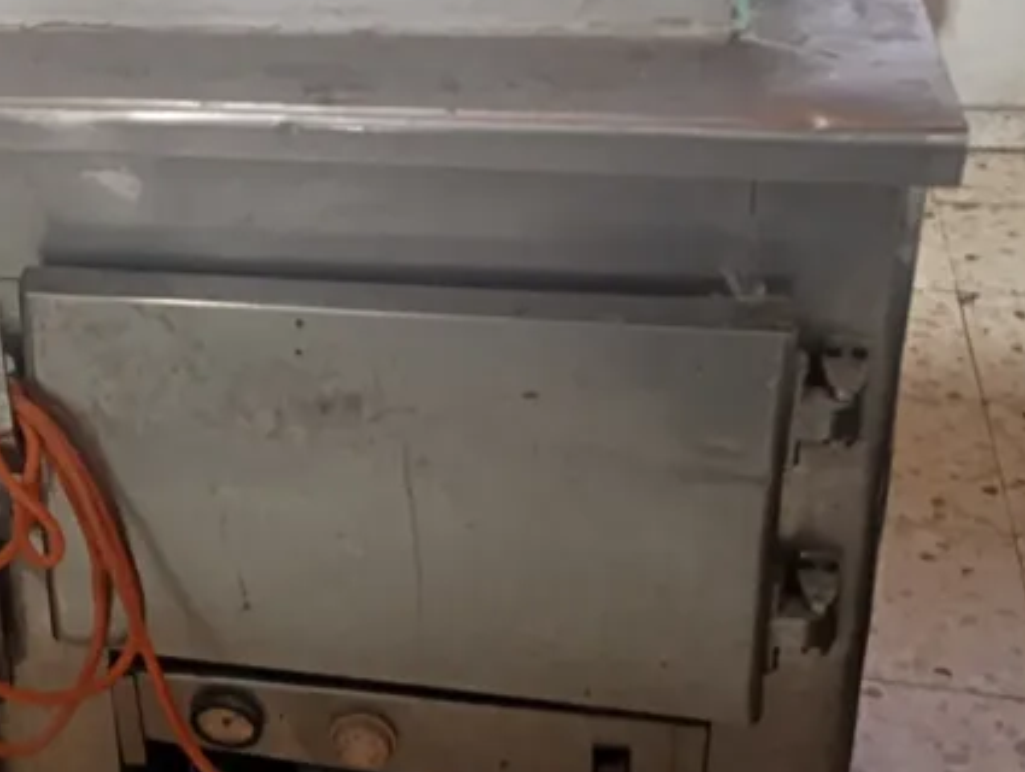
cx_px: -101
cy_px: 251
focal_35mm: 63
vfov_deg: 23.2
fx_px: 1868
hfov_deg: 28.0
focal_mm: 4.27
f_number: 1.8
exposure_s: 1/20
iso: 1264
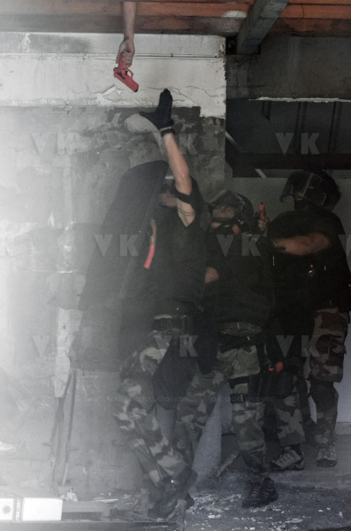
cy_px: 266
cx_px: 176
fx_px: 1764
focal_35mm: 120
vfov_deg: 17.1
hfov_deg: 11.4
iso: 2000
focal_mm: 80
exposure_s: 1/250
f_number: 9
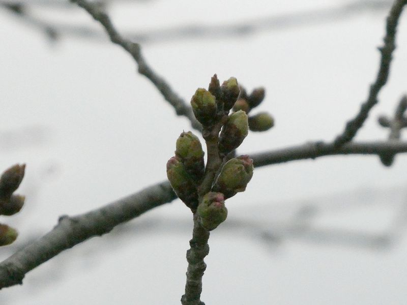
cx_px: 204
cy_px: 152
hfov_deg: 5.3
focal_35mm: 373
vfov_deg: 4.0
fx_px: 4386
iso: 1000
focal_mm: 66.8
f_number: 6
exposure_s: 1/100
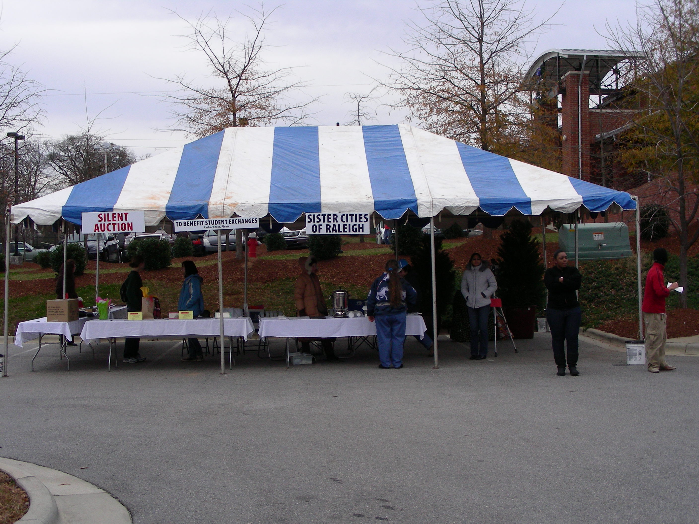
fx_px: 969
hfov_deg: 39.7
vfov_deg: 30.3
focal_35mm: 48
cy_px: 262
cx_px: 350
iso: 50
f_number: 4
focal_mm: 8
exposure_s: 1/385
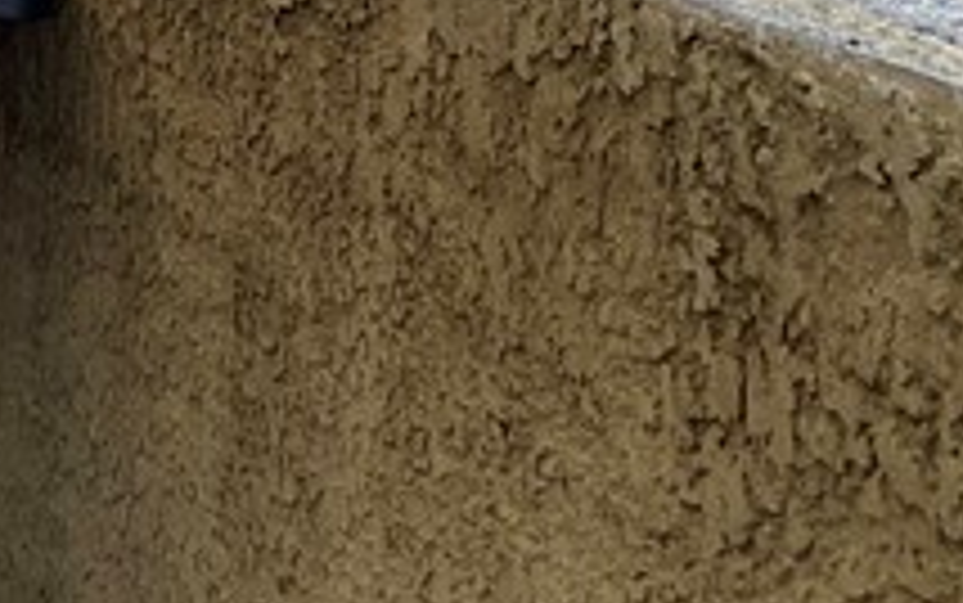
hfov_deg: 13.4
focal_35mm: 132
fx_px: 3466
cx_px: -1008
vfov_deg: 9.8
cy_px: -171
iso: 50
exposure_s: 1/121
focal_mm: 4.2
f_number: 1.6
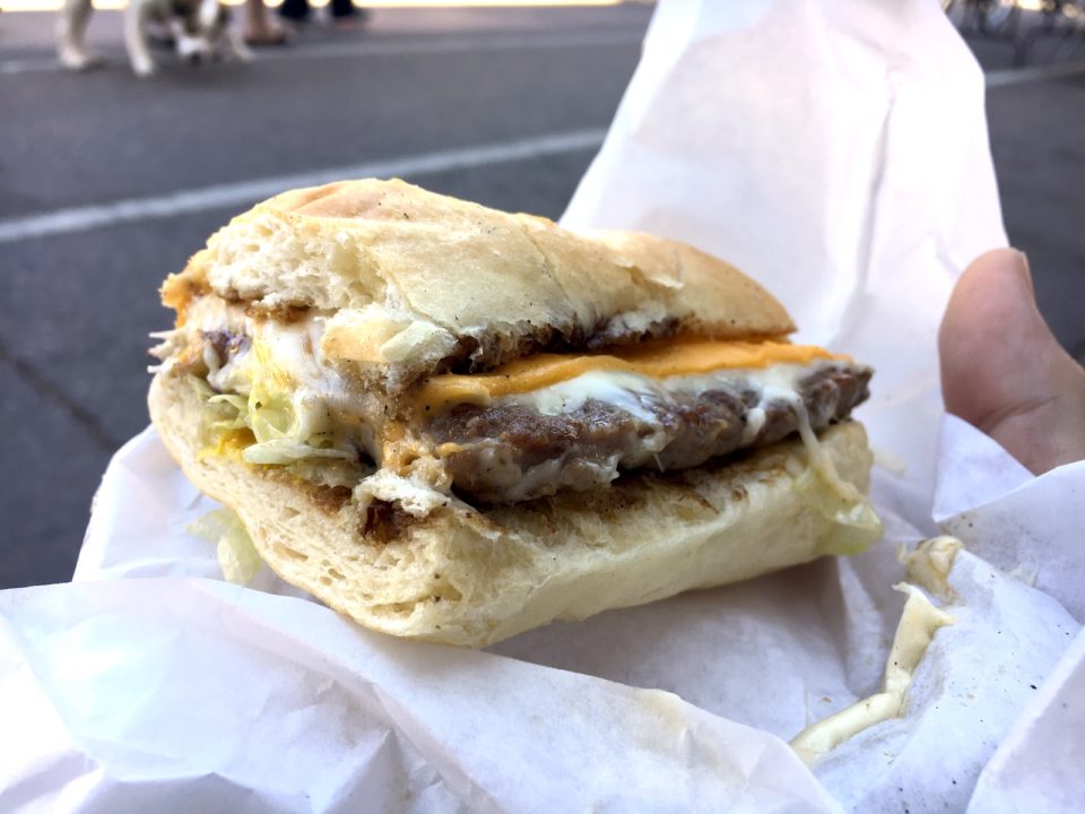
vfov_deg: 48.2
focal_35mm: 29
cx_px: 542
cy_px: 407
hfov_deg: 61.7
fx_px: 909
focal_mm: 4.15
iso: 25
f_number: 2.2
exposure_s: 1/120
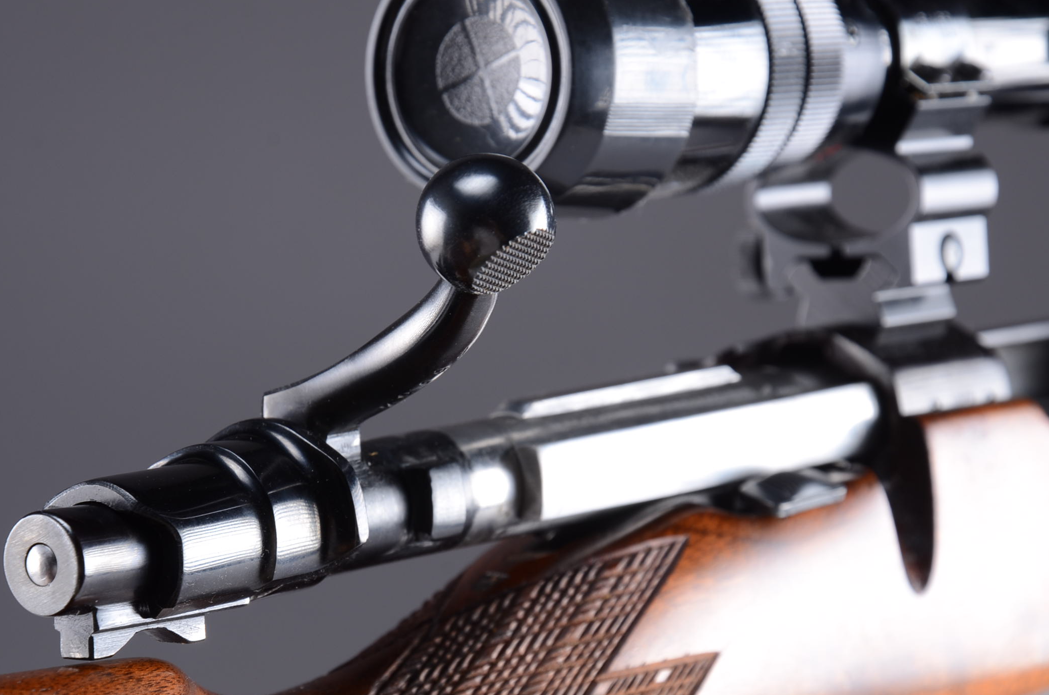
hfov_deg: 11.0
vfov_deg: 7.3
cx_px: 487
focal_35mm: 187
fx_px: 5426
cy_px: 358
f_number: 10
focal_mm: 105
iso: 125
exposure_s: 1/80
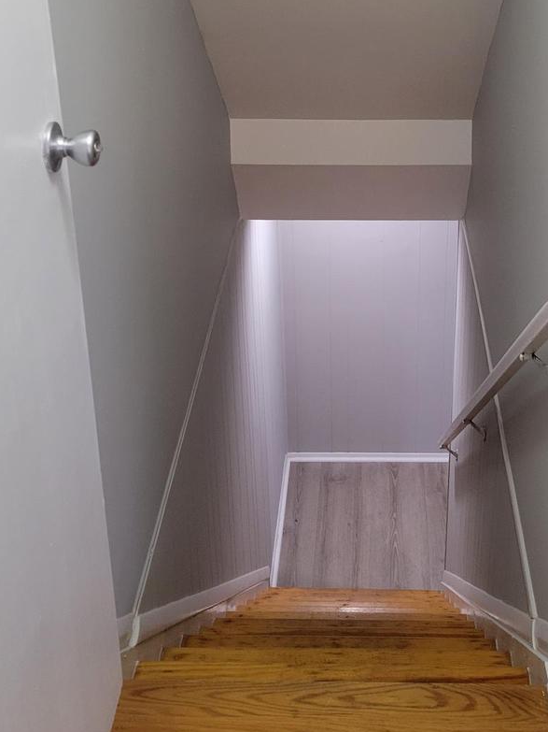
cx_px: 400
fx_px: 1077
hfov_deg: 28.2
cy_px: 190
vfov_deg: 36.7
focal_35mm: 51
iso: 250
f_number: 1.8
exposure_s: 1/120
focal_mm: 5.4
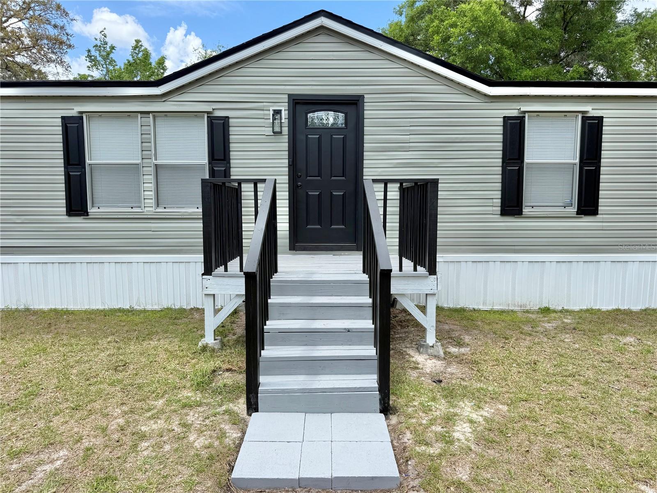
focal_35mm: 24
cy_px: 246
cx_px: 328
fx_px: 456
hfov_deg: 71.6
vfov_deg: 56.8
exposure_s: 1/2907
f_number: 1.78
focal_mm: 6.76
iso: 80
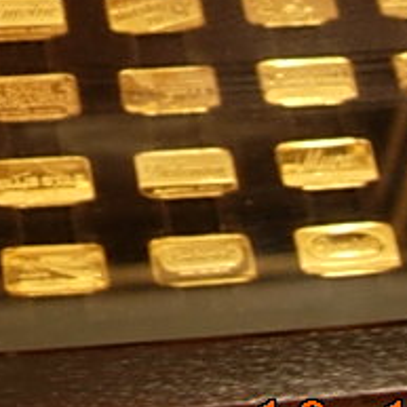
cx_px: -67
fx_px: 2368
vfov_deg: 9.5
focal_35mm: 178
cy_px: -215
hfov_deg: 9.7
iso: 70
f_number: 2.8
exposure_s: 1/4
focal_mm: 7.8
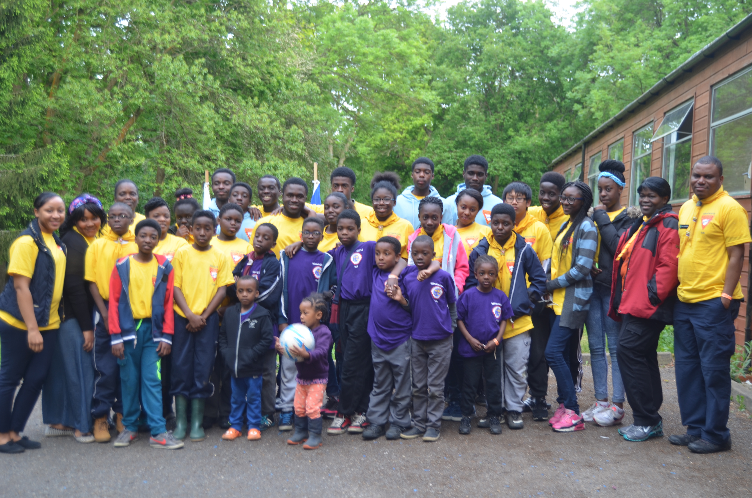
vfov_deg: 28.0
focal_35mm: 48
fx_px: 1001
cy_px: 249
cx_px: 376
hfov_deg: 41.2
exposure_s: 1/25
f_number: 4.5
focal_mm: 32
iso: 100
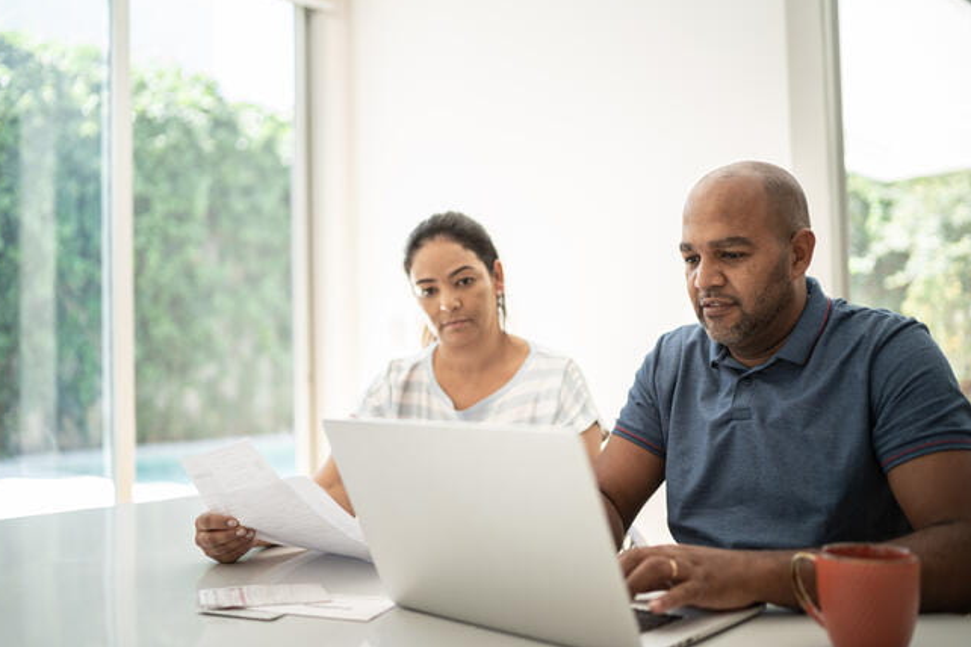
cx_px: 479
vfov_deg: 36.9
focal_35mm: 36
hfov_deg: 53.1
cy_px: 328
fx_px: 971
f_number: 1.4
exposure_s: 1/400
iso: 160
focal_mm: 35
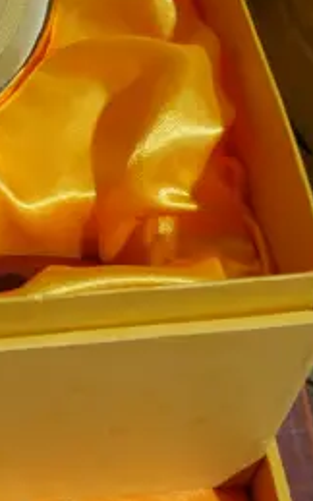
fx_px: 1828
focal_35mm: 134
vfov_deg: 15.2
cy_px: -52
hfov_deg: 9.3
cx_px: -258
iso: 200
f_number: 3.6
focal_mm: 16
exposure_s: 1/60
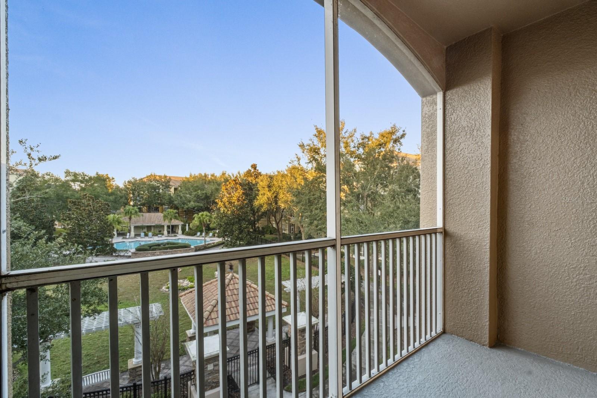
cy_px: 199
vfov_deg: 77.3
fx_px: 249
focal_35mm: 15
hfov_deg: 100.4
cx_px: 298
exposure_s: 1/10
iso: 320
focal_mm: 10
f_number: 20
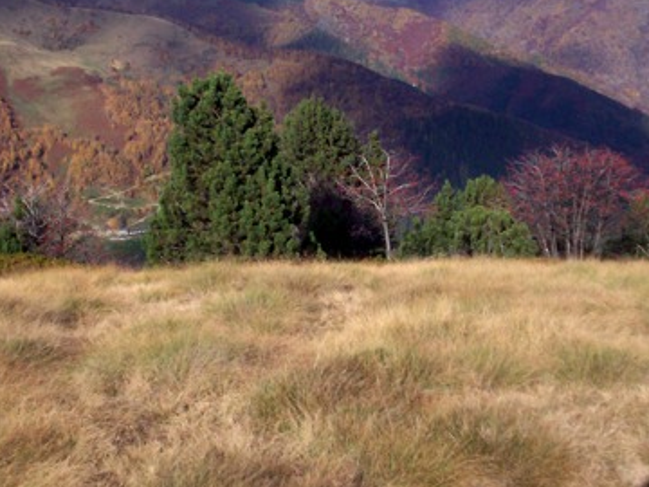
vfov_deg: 18.4
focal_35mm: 80
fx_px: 1500
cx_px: 332
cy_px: 175
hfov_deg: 24.4
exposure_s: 1/641
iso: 100
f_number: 4.5
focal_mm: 5.9
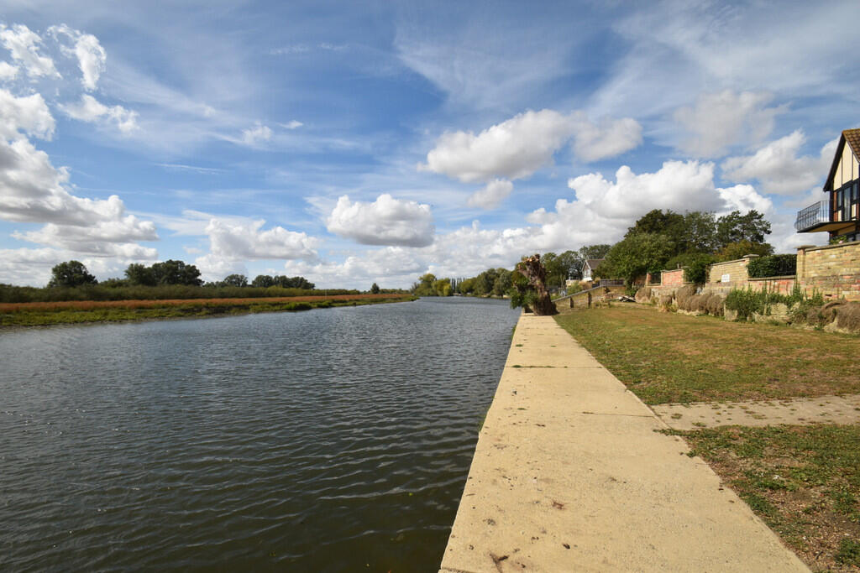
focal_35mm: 15
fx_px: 358
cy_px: 286
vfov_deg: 77.3
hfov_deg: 100.4
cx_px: 430
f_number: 11
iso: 100
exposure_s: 1/200
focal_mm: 10
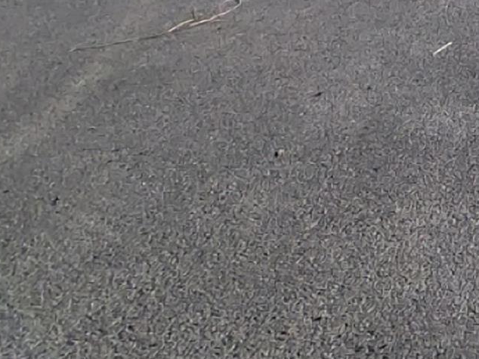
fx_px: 871
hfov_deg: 18.4
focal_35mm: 63
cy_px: -212
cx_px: 984
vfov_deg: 19.6
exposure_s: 1/2000
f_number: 2.2
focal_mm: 2.2
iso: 64
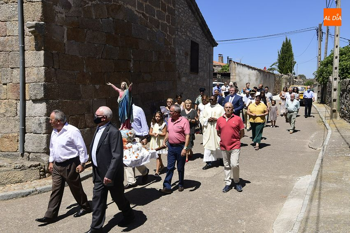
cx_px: 175
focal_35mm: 36
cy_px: 116
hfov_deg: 53.2
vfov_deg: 36.8
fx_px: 350
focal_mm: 24
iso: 200
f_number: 10
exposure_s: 1/400
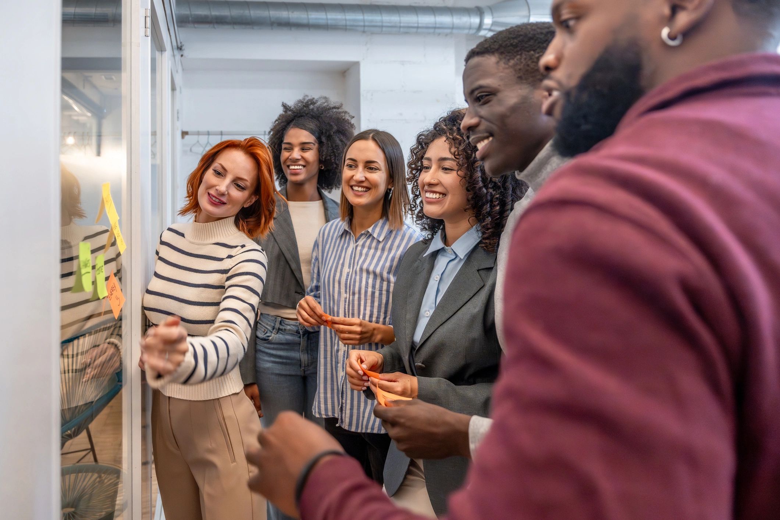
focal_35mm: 24
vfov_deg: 53.1
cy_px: 260
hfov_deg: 73.7
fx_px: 520
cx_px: 390
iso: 2000
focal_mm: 24
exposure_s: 1/160
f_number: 2.8
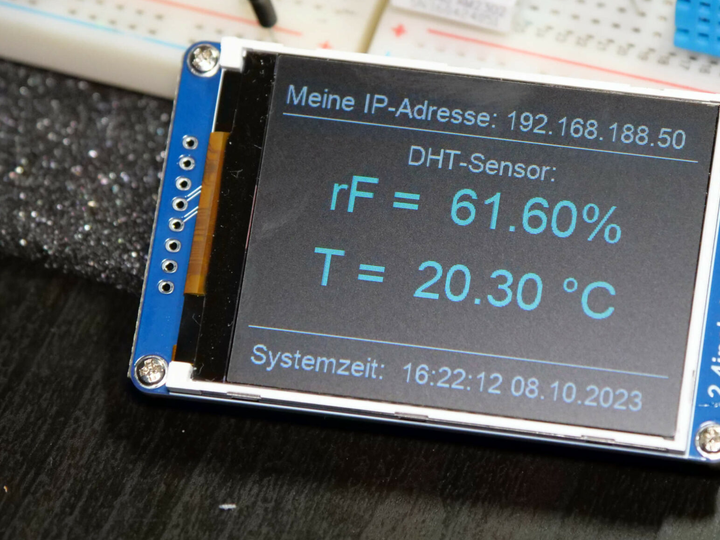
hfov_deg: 8.1
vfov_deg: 6.1
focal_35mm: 244
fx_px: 5075
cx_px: 410
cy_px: 203
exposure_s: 1/160
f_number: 4
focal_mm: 92
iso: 3200
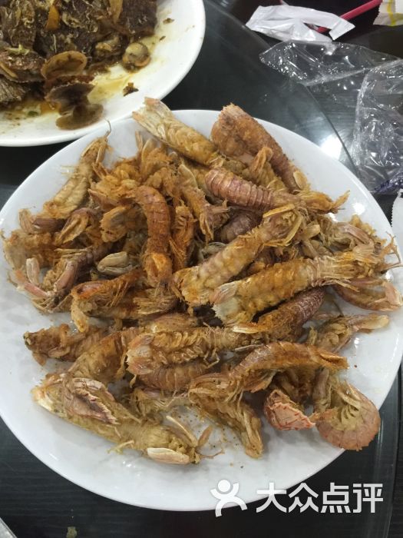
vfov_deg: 61.7
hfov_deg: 48.2
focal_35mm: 29
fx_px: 450
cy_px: 269
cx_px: 202
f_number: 2.2
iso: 125
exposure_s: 1/17
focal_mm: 4.15
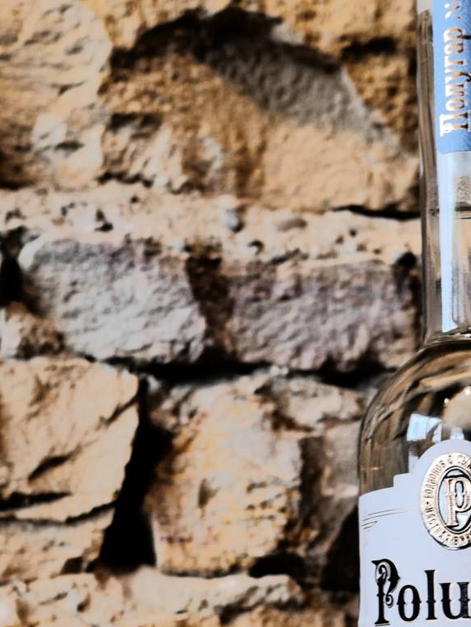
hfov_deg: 18.0
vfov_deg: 23.7
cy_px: 526
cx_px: 415
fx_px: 1469
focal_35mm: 81
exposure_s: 1/60
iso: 500
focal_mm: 20
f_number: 3.5
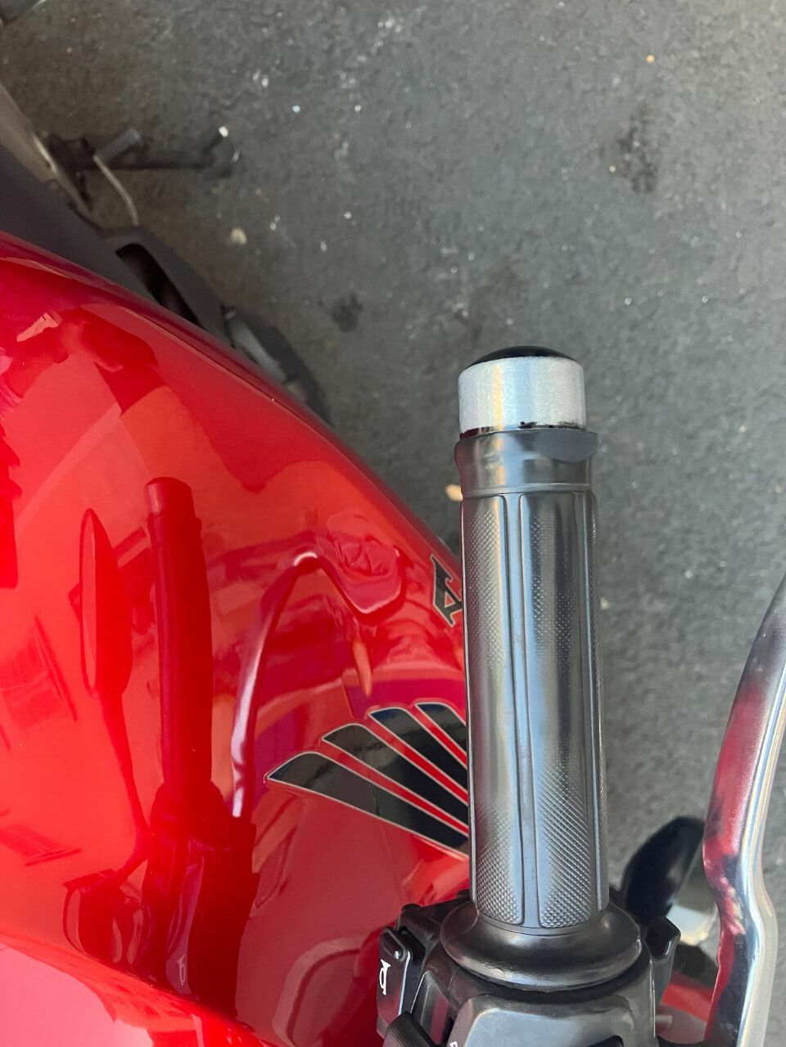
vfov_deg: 63.4
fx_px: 848
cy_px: 524
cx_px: 393
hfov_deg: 49.7
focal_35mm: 28
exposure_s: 1/60
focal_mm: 3.99
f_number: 1.8
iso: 250
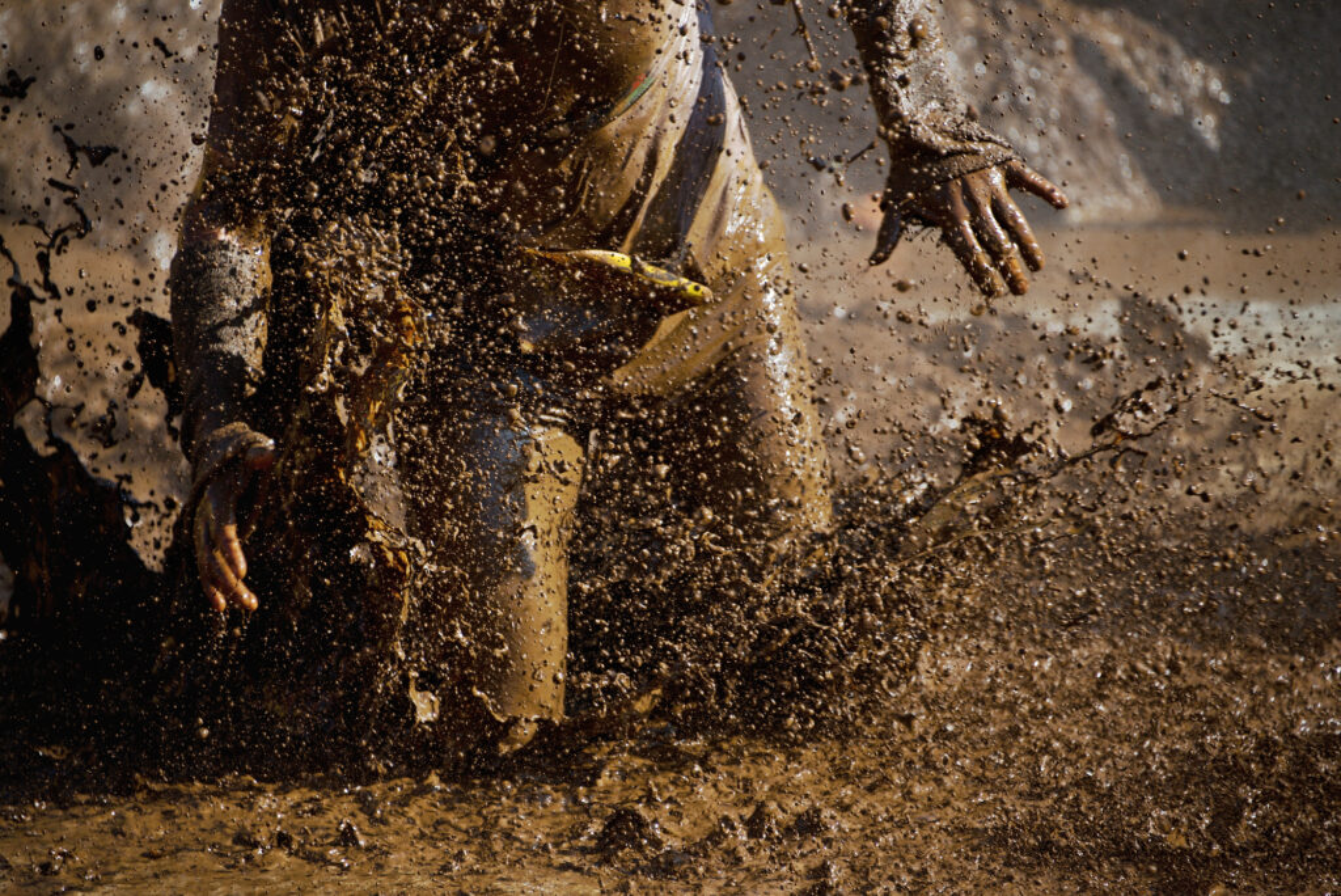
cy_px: 448
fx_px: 11181
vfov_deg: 4.6
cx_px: 670
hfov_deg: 6.9
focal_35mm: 300
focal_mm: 300
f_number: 5.6
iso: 400
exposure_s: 1/1000
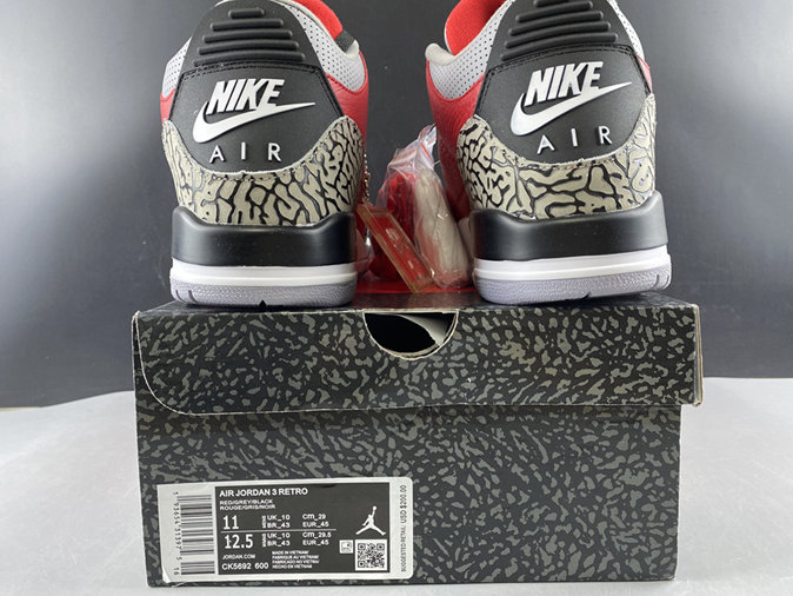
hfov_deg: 65.3
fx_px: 619
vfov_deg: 51.4
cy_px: 289
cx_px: 402
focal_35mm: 27
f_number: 1.8
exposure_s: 1/50
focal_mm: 4.25
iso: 125
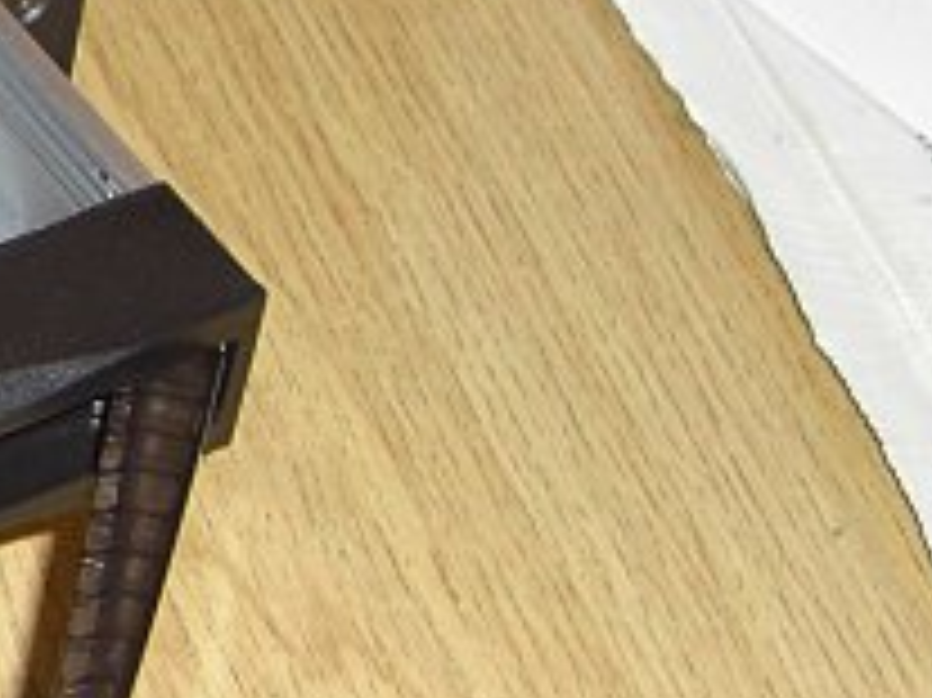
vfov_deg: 10.1
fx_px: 3956
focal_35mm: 147
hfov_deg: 12.6
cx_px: -581
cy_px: 135
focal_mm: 6.2
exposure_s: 1/60
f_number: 2.7
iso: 100
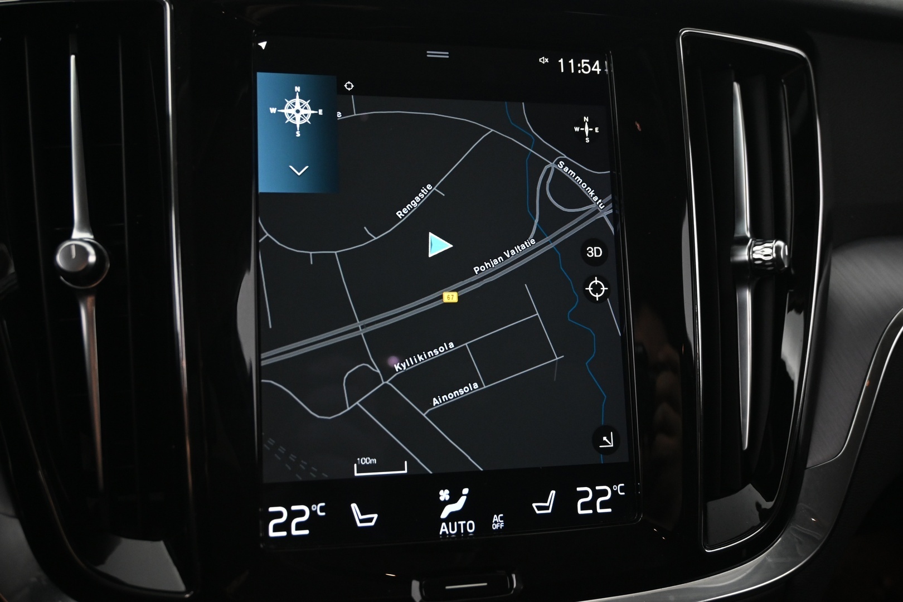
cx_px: 452
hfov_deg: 56.1
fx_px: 846
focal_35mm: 34
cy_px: 301
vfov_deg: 39.1
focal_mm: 22.5
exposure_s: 1/15
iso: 1600
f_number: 4
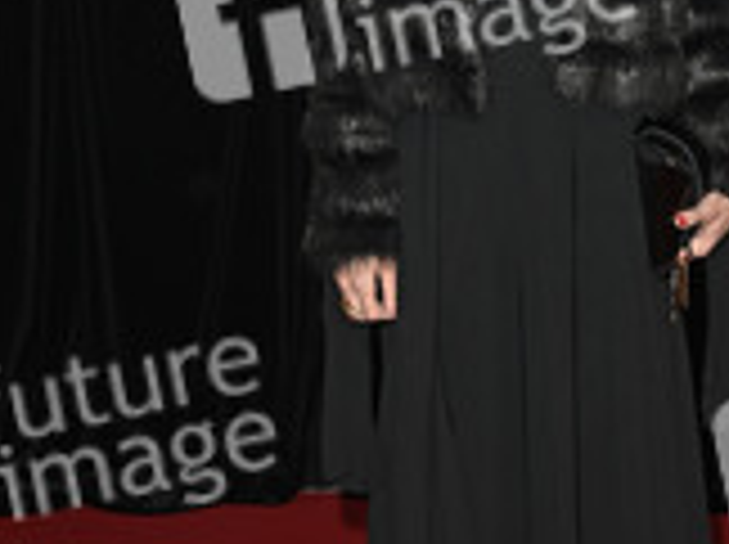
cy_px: 220
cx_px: 536
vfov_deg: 13.0
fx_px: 2397
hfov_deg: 17.2
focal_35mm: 114
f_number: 5.6
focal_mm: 48
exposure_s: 1/250
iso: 1250
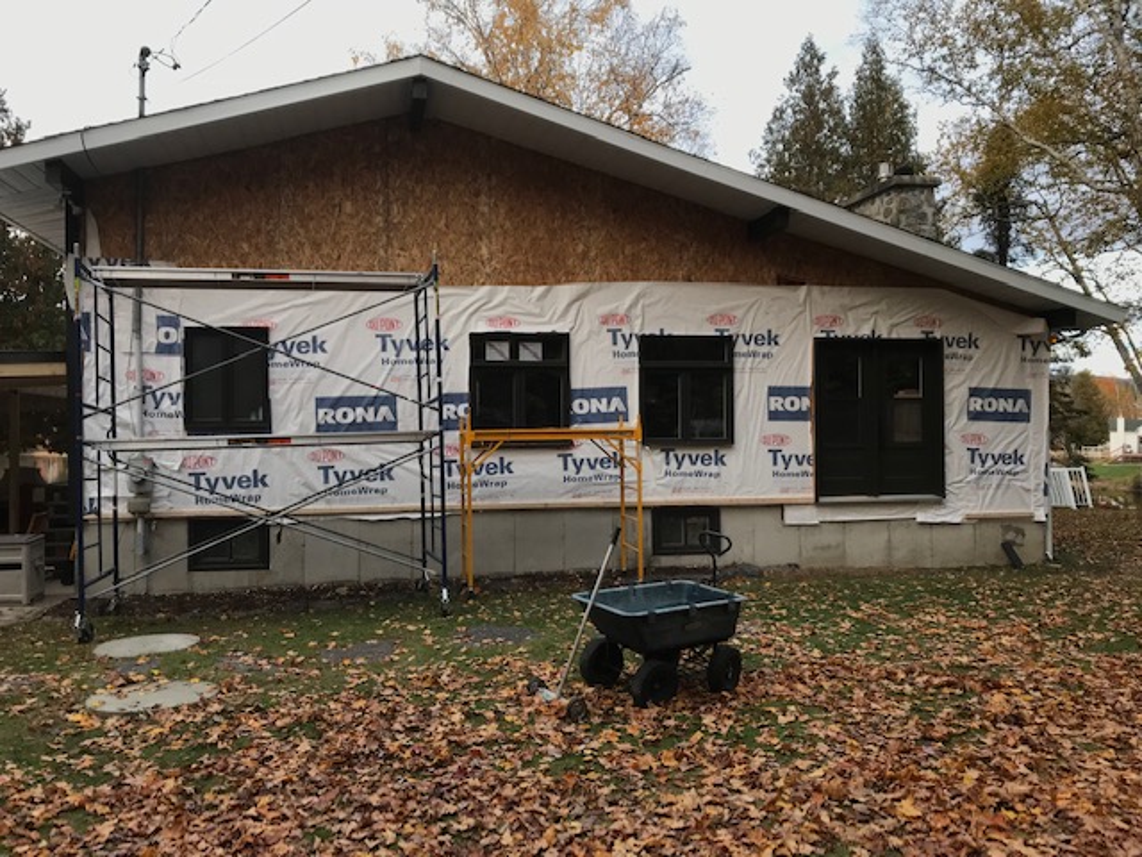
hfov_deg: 63.4
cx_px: 571
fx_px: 924
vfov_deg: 49.7
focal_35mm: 28
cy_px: 428
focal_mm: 3.99
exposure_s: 1/120
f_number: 1.8
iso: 40
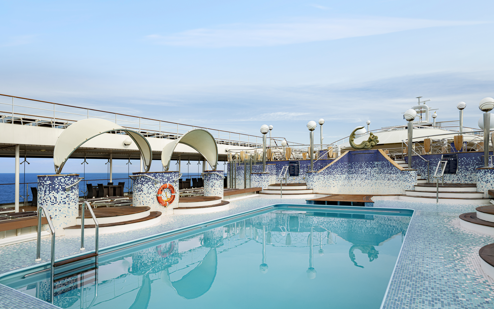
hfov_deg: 79.6
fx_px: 296
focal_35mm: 22
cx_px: 251
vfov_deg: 55.0
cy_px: 164
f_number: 8
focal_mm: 21
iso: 400
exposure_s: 1/320
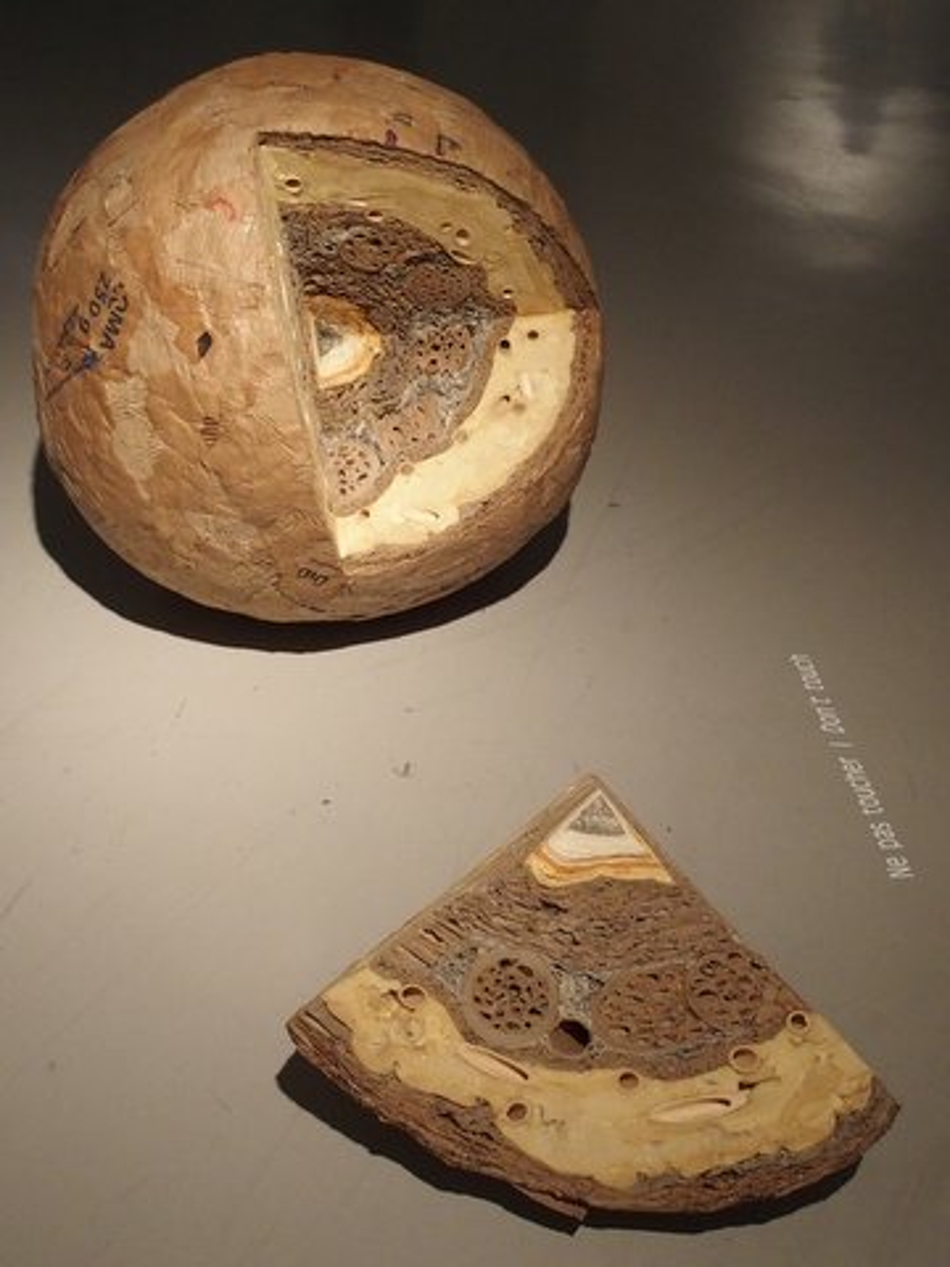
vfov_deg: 63.4
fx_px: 1025
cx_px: 475
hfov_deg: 49.7
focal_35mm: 28
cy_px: 634
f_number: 2.8
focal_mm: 6
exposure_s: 1/30
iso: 500
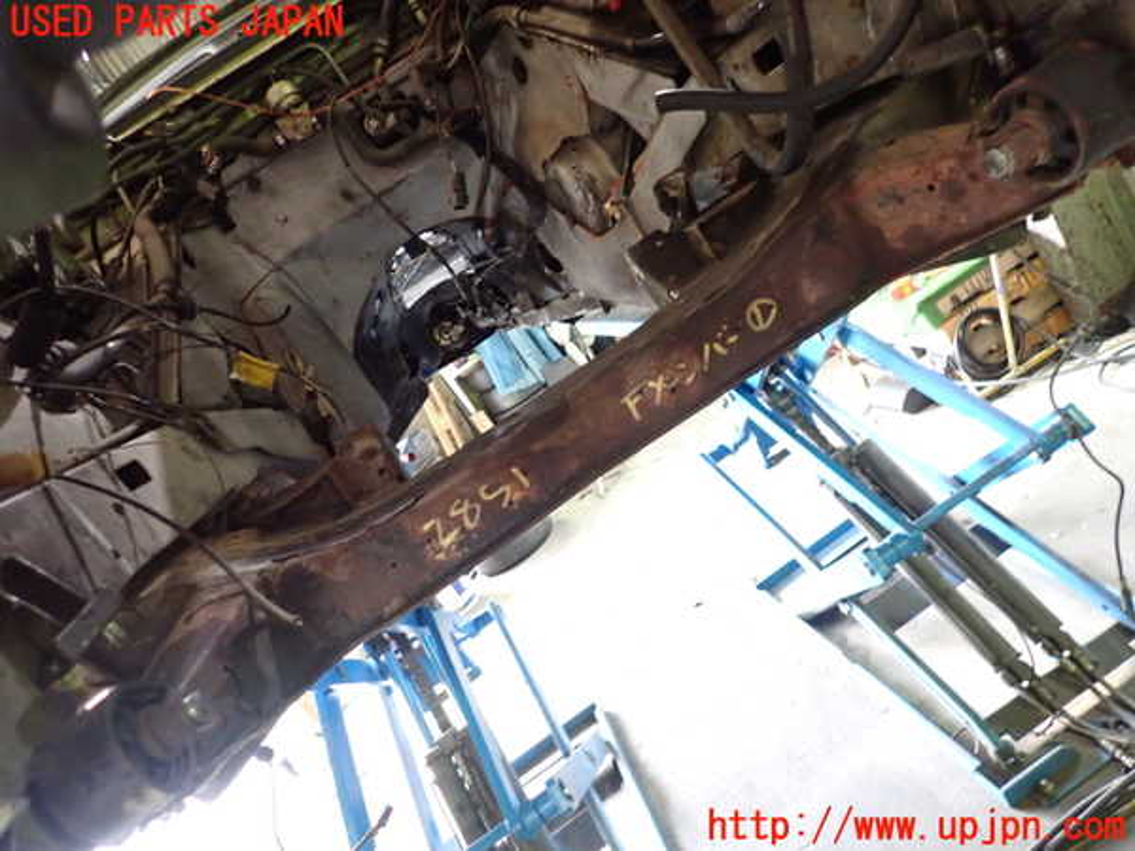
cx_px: 568
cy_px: 426
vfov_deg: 54.9
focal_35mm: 25
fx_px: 820
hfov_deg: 69.4
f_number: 2
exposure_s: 1/30
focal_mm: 4.5
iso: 800
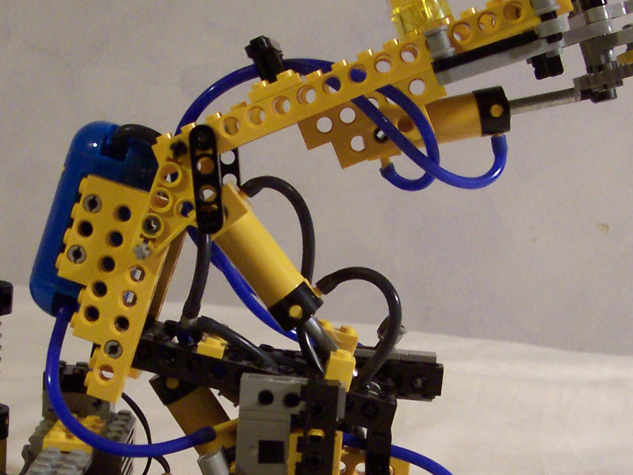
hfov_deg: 27.7
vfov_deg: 20.8
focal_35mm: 70
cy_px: 364
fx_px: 1280
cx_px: 263
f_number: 2.8
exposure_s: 1/10
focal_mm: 5.6
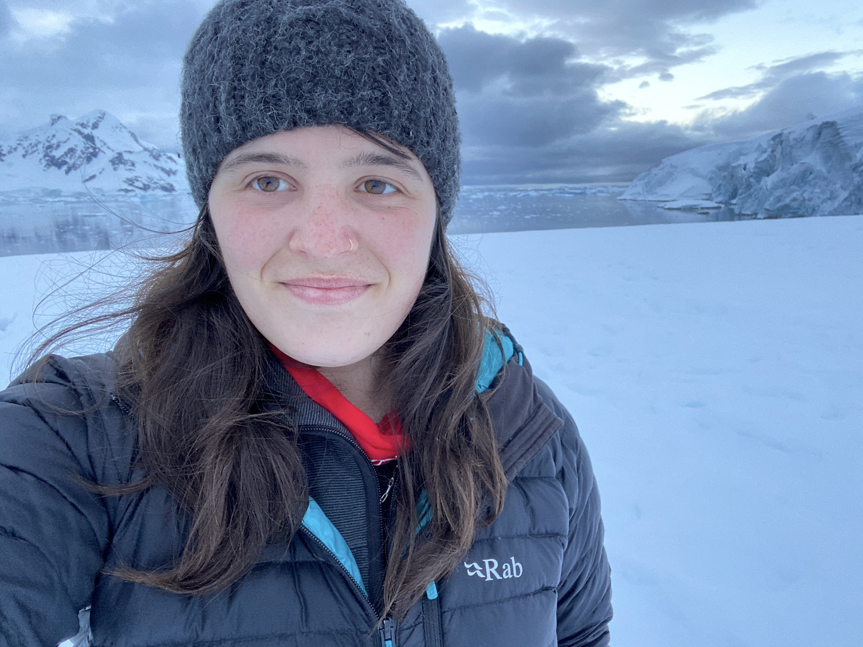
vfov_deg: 51.3
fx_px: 673
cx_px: 487
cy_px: 348
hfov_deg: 65.1
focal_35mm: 27
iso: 100
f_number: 2.2
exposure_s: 1/60
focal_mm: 2.71
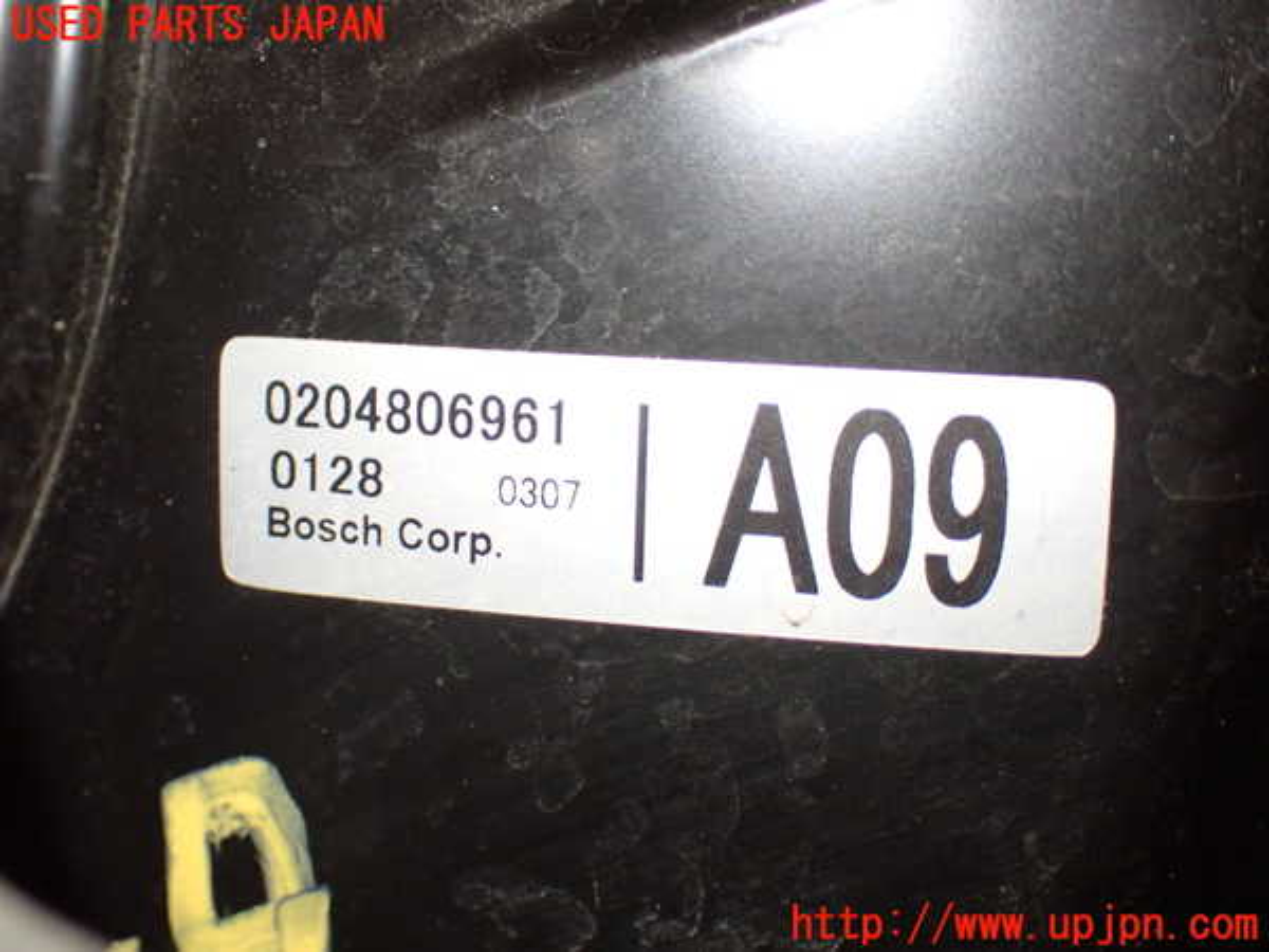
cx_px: 634
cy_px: 476
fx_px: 1833
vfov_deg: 29.1
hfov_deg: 38.2
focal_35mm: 50
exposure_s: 1/60
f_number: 3.2
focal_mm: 9.01
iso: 800
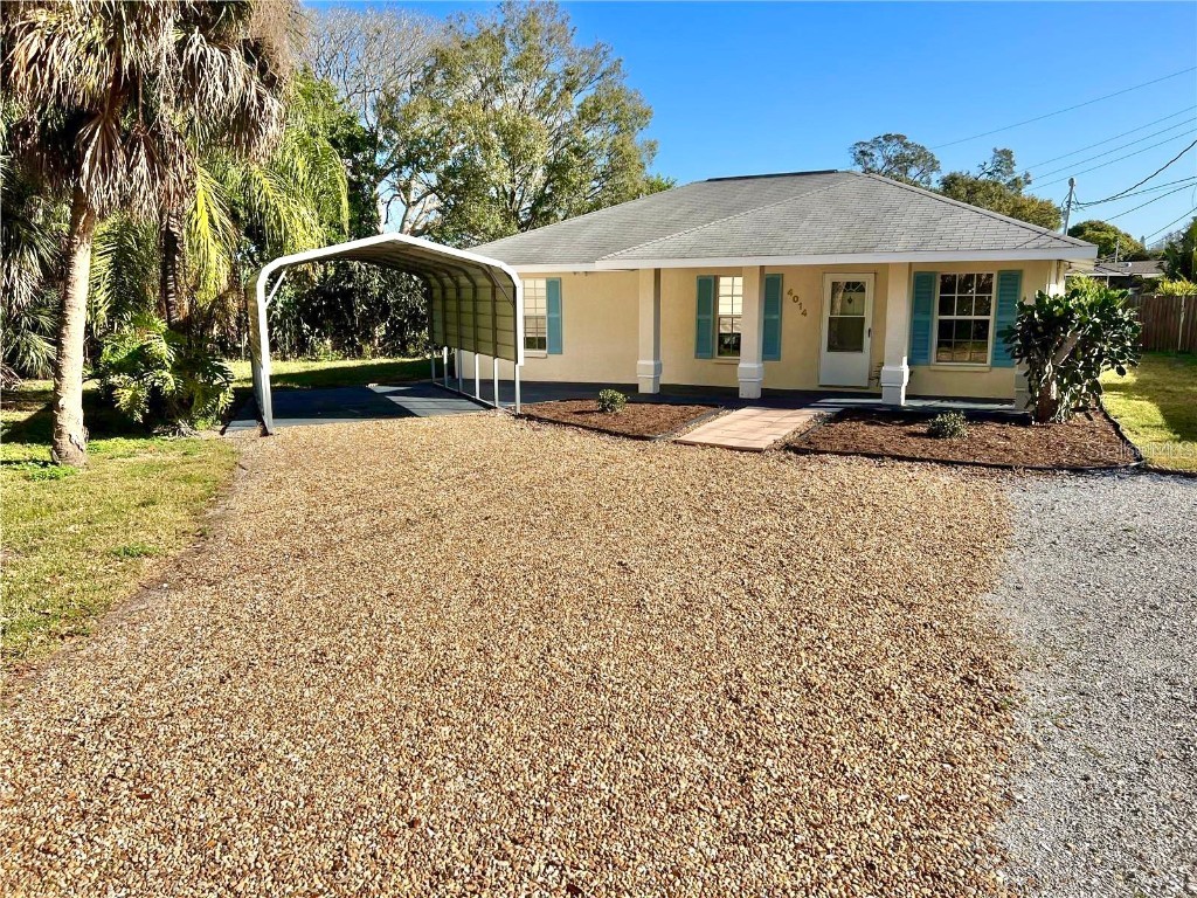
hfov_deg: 67.3
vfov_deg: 53.1
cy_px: 449
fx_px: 899
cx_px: 598
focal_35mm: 26
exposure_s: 1/3704
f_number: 1.5
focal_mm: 5.7
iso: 50
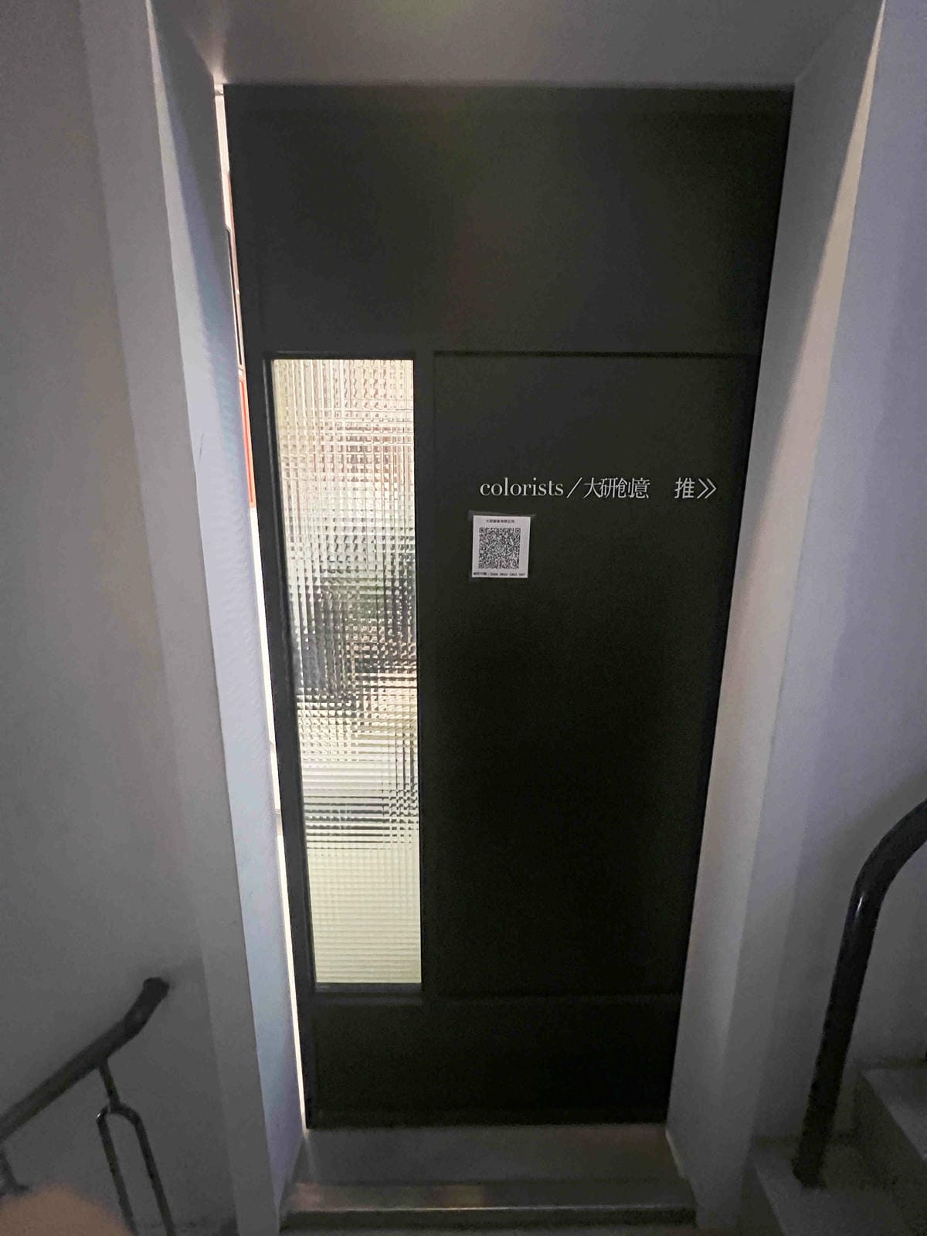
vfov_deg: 106.2
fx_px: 464
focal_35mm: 13
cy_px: 618
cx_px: 464
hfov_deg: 89.9
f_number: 1.8
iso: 1250
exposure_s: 1/40
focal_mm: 1.57
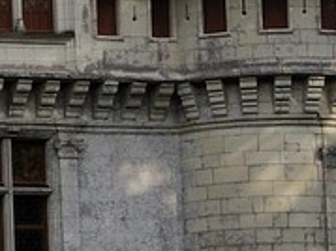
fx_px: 3172
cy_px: 180
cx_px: -871
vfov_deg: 4.5
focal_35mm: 327
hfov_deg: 5.5
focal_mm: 38
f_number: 14
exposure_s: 1/160
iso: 200
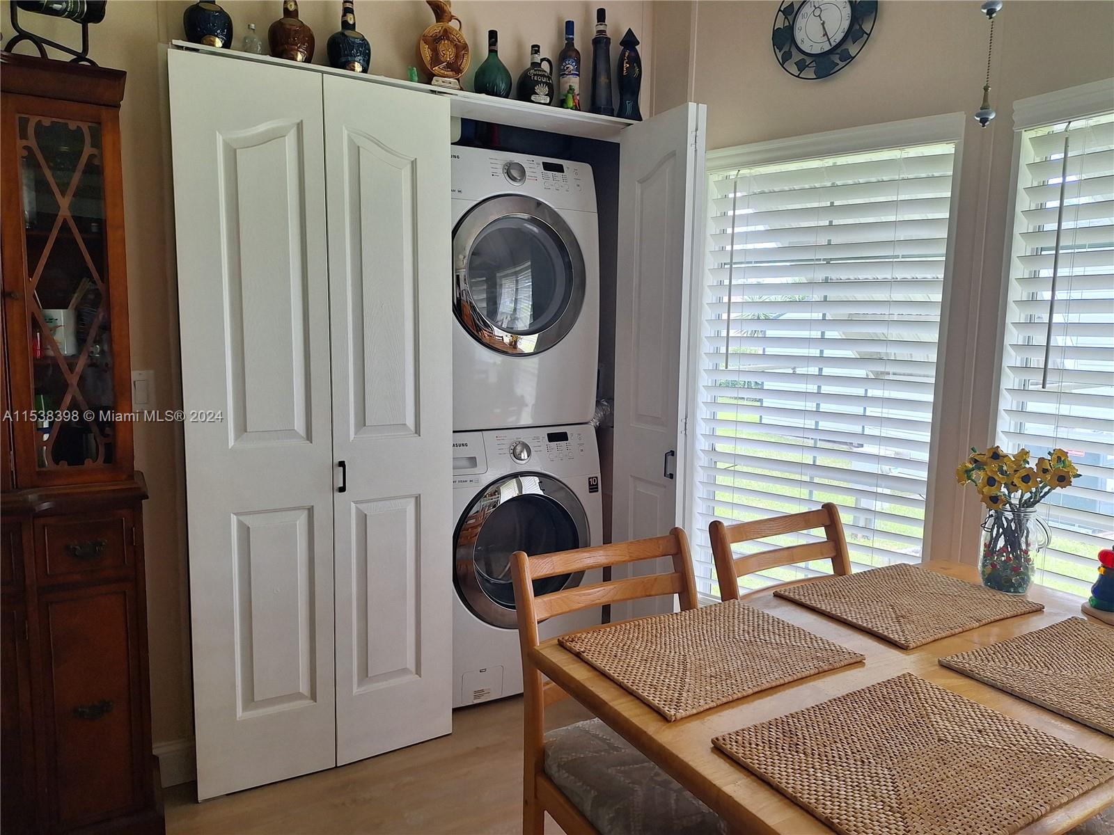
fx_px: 740
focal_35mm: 23
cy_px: 418
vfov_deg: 58.9
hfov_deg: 73.9
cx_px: 557
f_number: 1.8
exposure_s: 1/120
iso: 40
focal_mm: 5.54
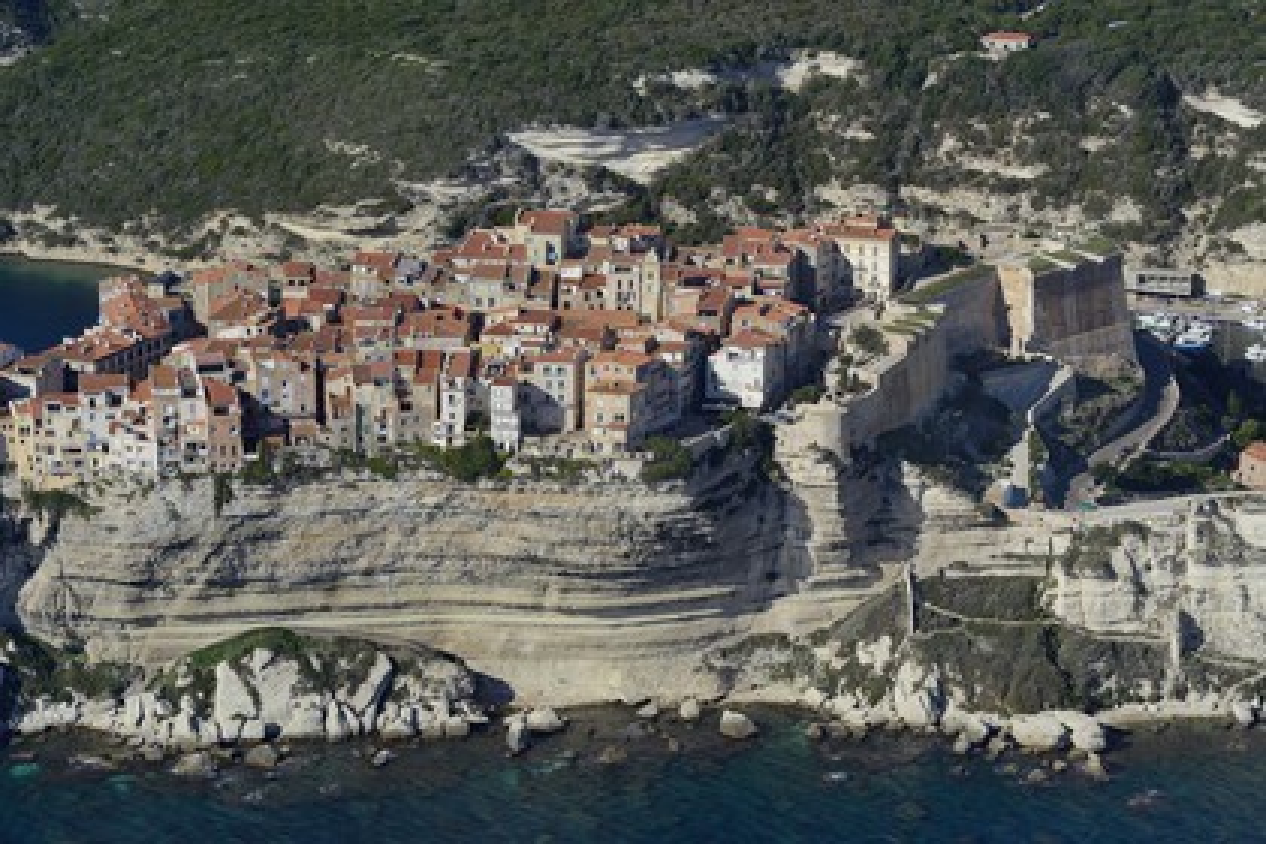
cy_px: 422
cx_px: 633
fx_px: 4747
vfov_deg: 10.2
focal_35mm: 135
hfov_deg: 15.2
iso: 400
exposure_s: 1/800
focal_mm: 135
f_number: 11
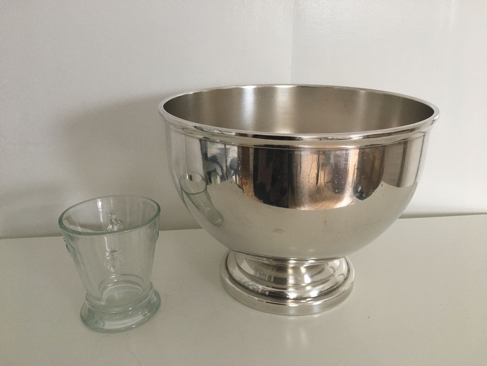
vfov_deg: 48.2
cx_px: 244
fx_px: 408
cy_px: 183
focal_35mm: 29
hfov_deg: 61.7
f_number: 2.2
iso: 200
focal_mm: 4.15
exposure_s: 1/33
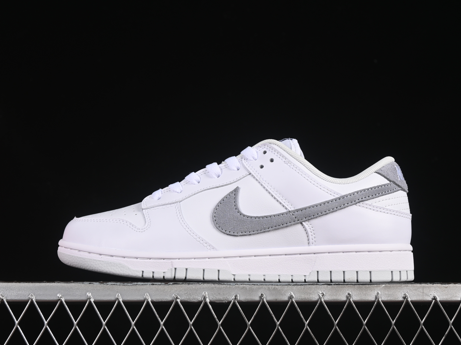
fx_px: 1092
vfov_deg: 18.0
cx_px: 239
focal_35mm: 82
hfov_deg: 23.8
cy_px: 174
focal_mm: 50
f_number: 8
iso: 160
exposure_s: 1/80
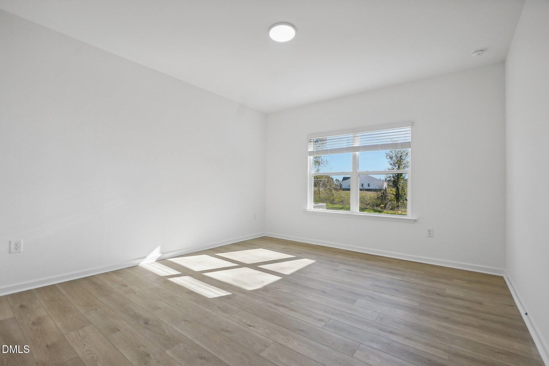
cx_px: 274
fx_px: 229
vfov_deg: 77.3
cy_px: 183
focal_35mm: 15
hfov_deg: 100.4
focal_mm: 10
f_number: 8
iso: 400
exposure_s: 1/100
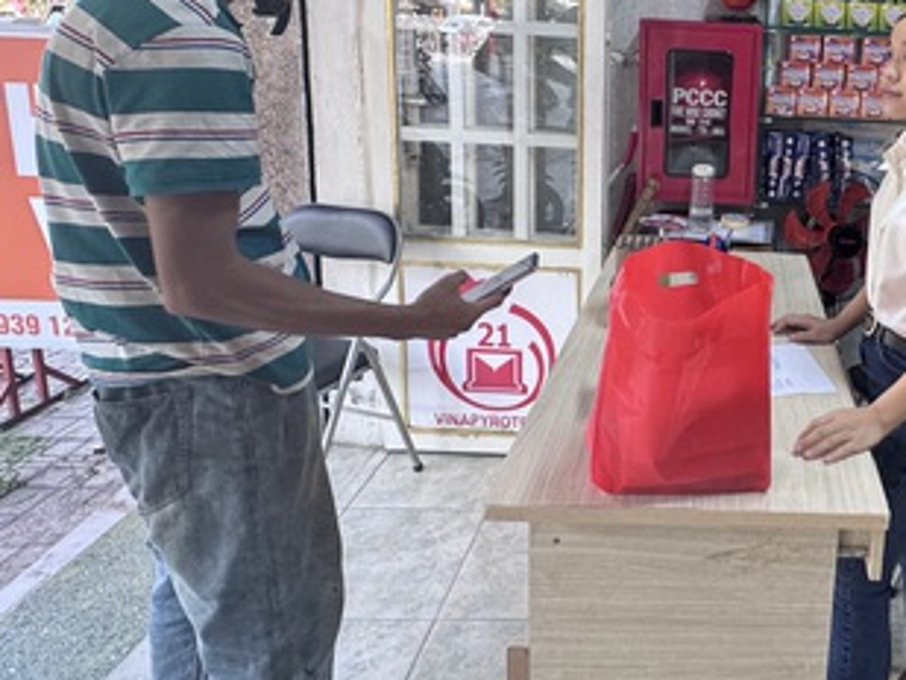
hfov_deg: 55.8
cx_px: 762
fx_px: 759
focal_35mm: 29
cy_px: 161
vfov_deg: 46.3
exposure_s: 1/100
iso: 160
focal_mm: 2.22
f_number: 2.2
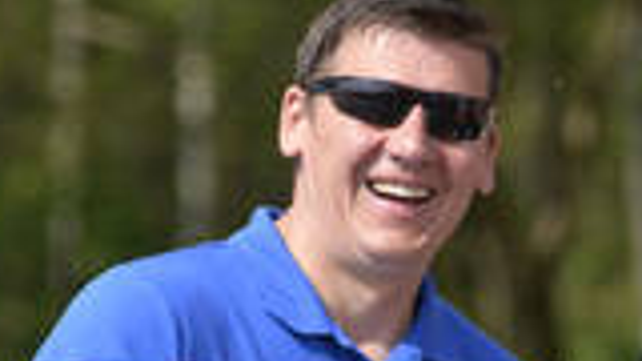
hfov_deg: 3.9
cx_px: 967
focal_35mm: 546
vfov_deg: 2.2
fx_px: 9295
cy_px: 596
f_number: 4
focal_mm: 130
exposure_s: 1/4000
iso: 200
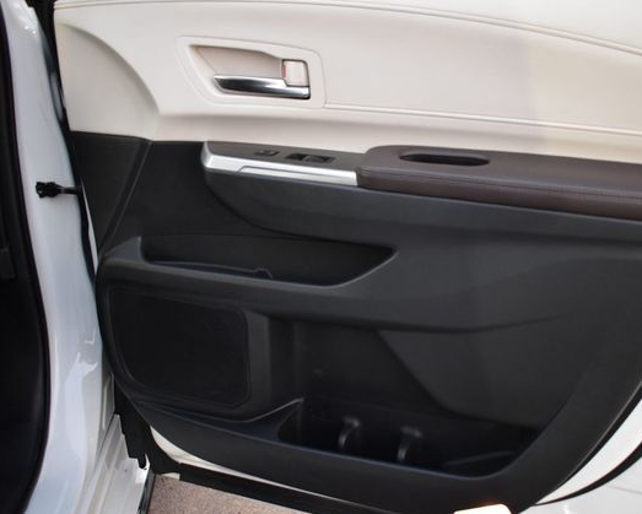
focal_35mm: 40
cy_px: 260
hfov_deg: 45.9
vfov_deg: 37.7
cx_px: 390
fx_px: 752
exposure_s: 1/15
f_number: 3.8
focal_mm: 23
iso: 1600
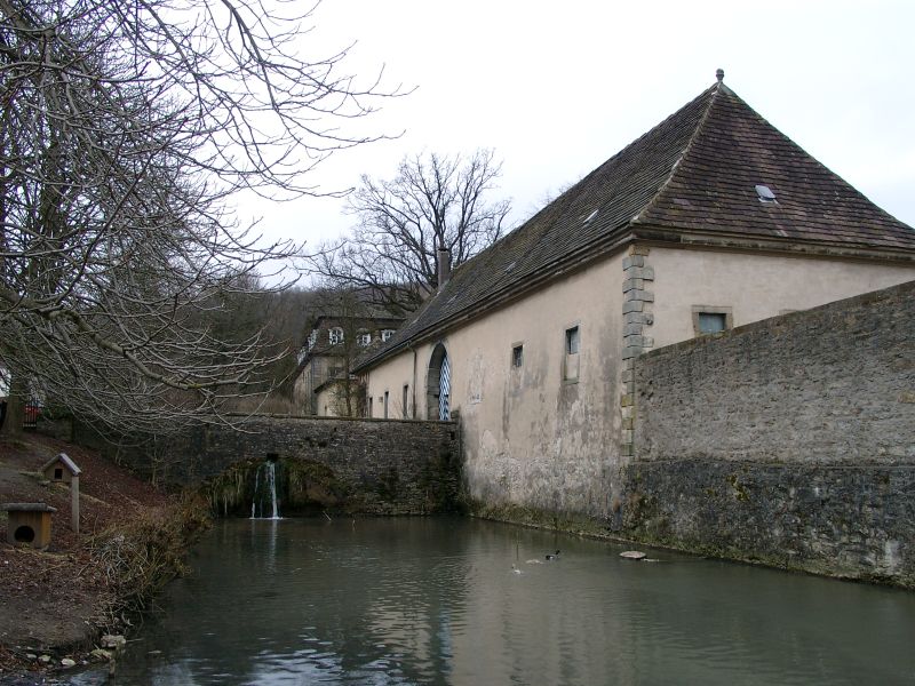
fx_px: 899
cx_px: 458
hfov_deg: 54.0
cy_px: 343
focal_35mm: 34
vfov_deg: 41.8
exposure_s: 1/107
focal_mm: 7.13
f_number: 4
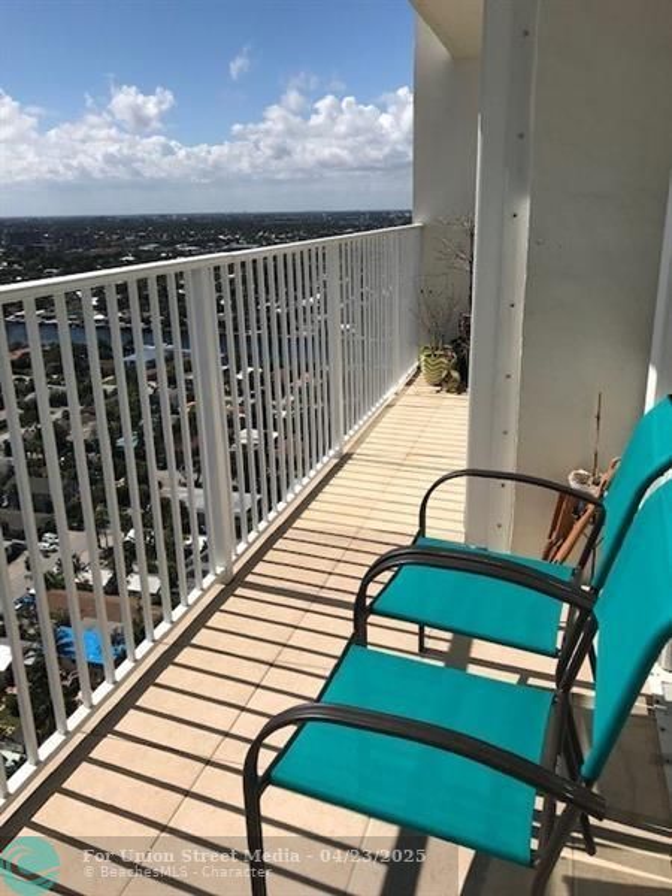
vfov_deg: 63.4
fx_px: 725
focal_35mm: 28
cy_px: 448
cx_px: 336
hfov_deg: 49.7
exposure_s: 1/5650
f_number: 1.8
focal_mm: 3.99
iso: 20
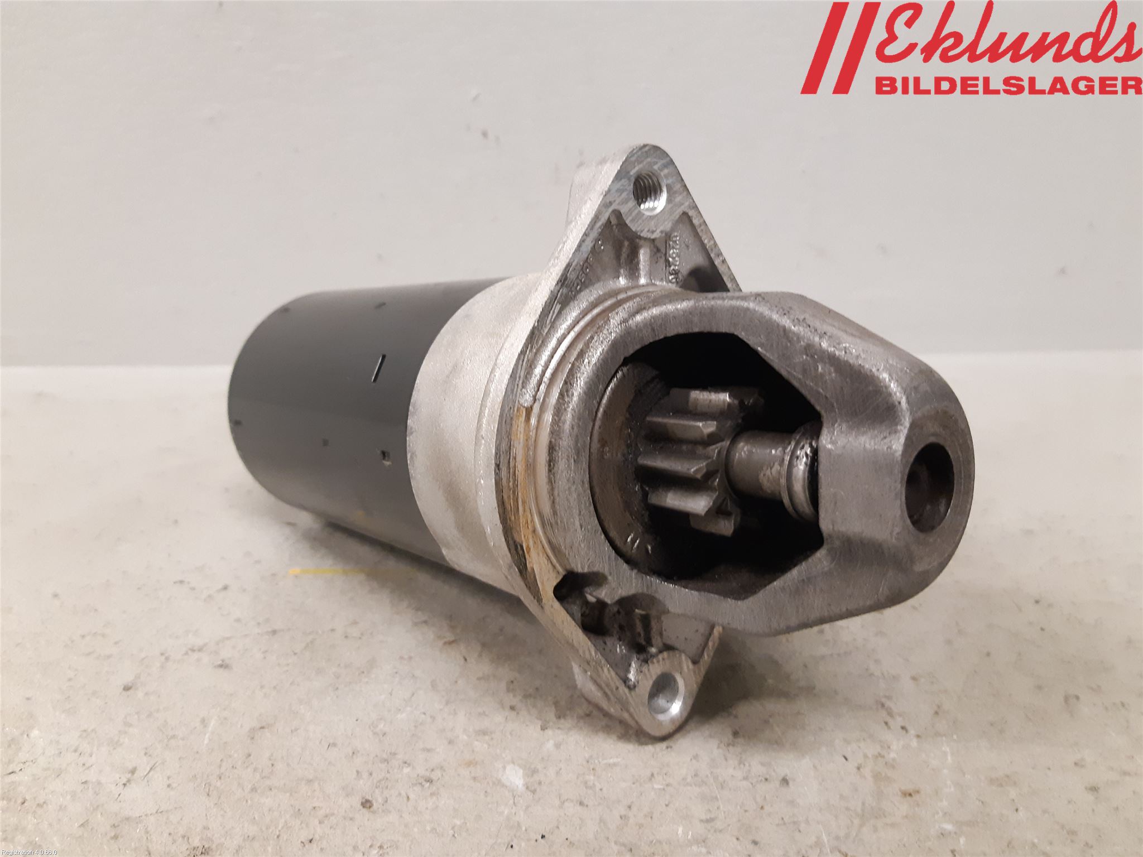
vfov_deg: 53.1
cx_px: 572
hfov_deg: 67.3
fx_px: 859
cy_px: 428
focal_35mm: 26
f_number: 1.7
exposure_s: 1/50
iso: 320
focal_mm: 3.93
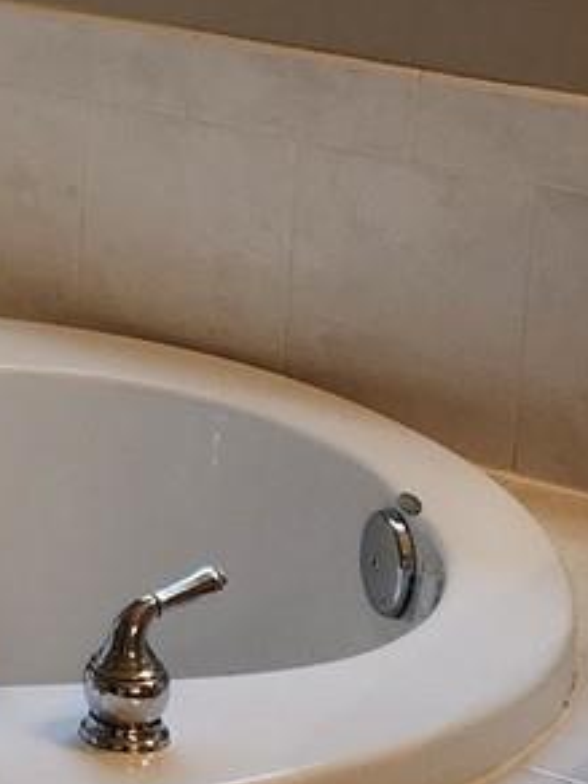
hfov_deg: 10.8
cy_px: -72
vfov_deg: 15.3
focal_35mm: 126
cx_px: -545
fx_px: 2854
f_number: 1.8
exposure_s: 1/120
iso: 160
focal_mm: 5.4
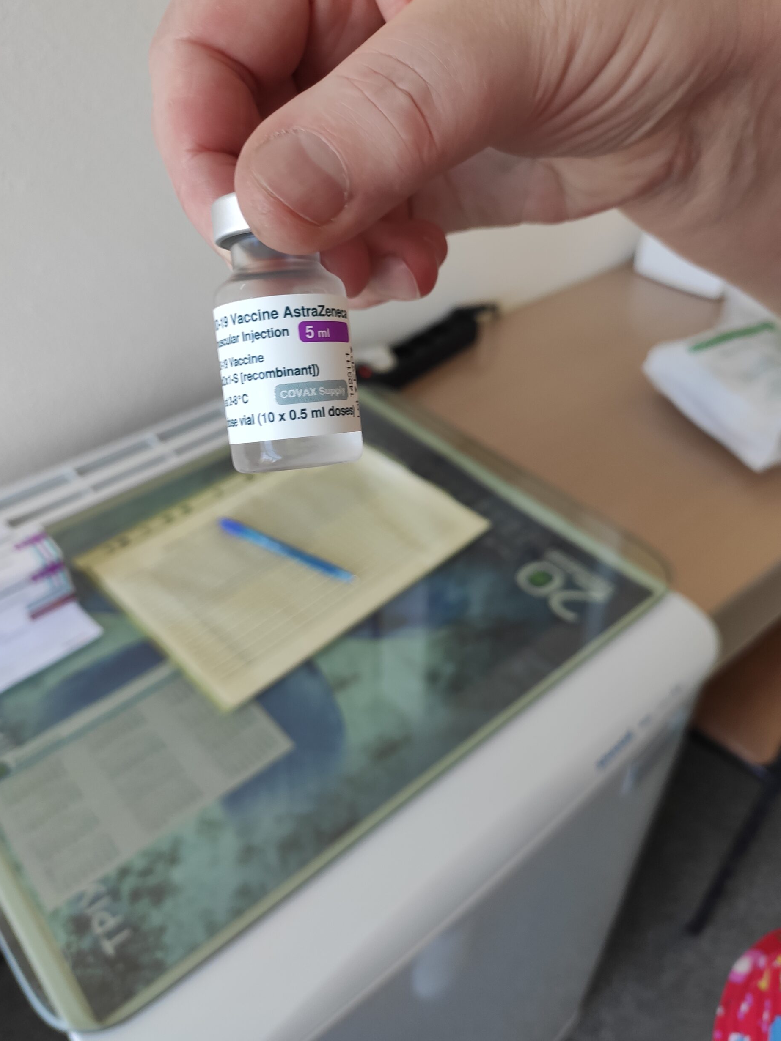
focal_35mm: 26
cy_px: 520
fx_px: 782
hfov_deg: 53.1
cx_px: 395
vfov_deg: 67.3
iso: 194
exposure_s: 1/50
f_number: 1.79
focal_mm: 4.74
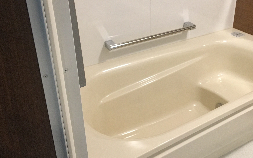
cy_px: 50
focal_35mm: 39
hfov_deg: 50.3
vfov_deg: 32.4
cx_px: 140
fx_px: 269
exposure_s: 1/30
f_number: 2.2
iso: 160
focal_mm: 4.15
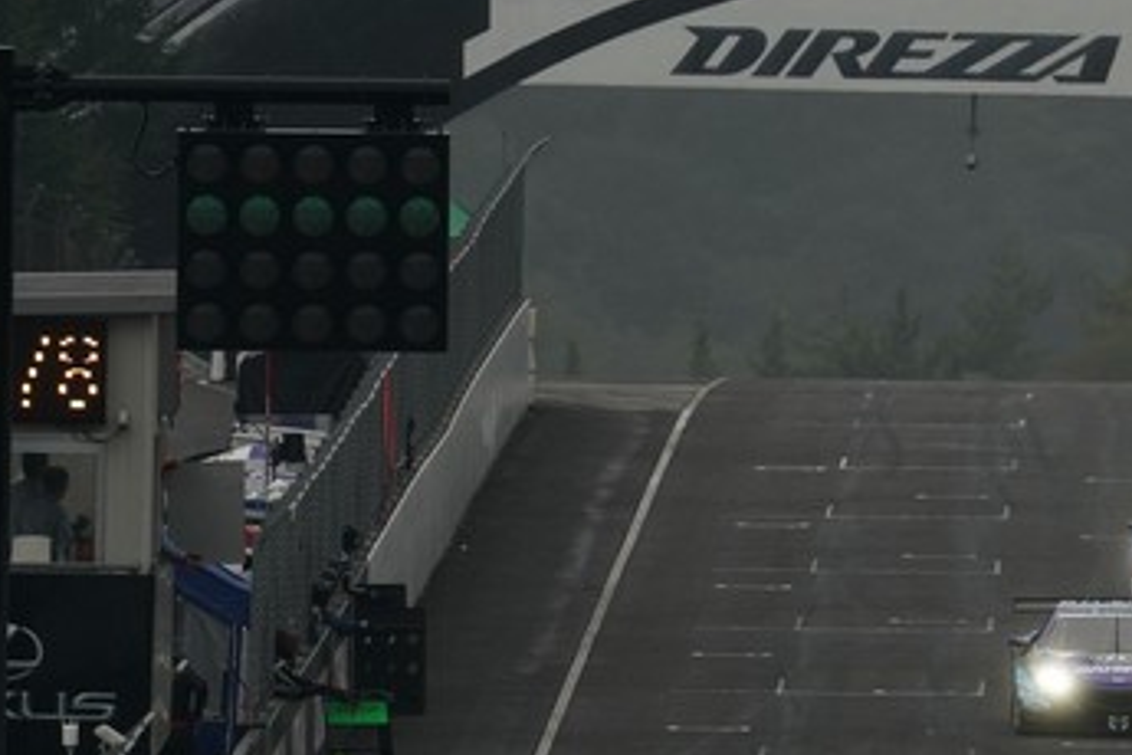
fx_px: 39334
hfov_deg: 1.6
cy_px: 315
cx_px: 922
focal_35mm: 1251
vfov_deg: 1.1
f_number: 6.3
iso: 800
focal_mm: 600
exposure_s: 1/640
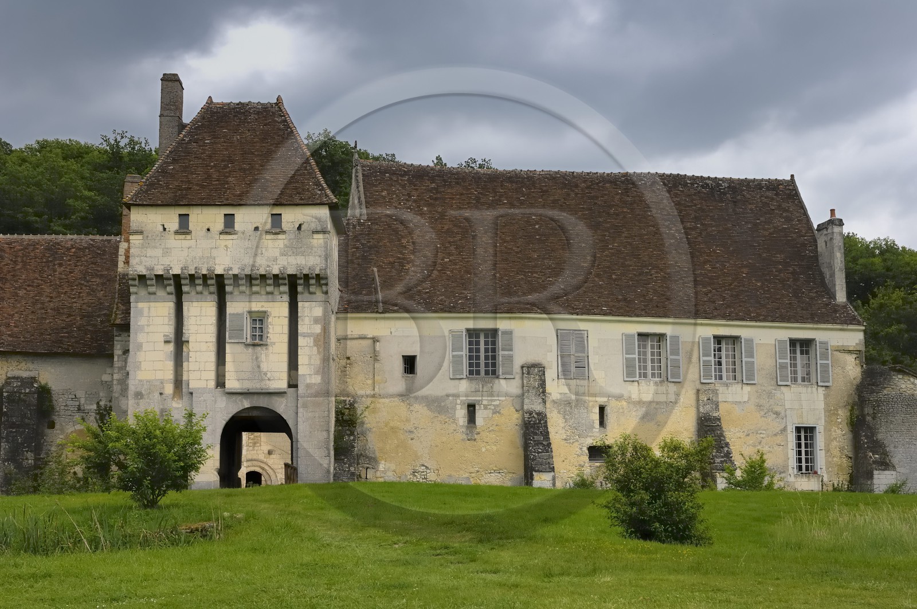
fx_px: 1335
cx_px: 458
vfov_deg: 25.7
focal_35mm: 52
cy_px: 304
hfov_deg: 37.9
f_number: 5
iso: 100
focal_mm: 35
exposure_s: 1/160
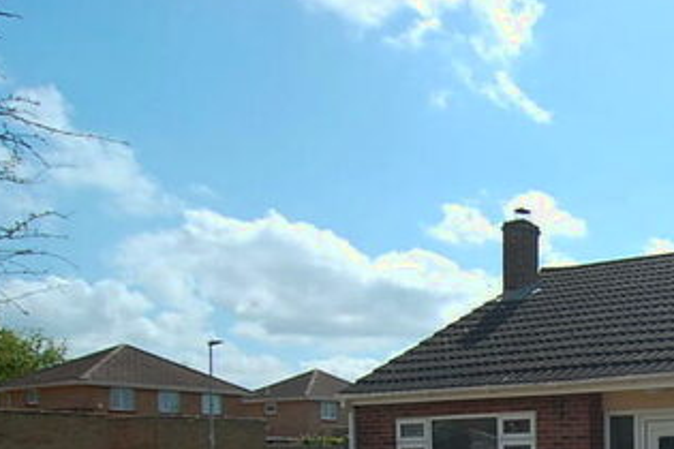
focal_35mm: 40
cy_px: 473
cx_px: 721
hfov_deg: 40.3
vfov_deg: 30.5
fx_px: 749
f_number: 9
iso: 200
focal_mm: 12
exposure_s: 1/320
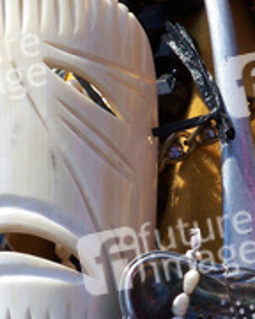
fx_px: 3868
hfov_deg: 3.8
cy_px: 165
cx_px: 37
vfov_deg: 4.7
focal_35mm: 410
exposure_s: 1/500
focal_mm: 31.3
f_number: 6.3
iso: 200
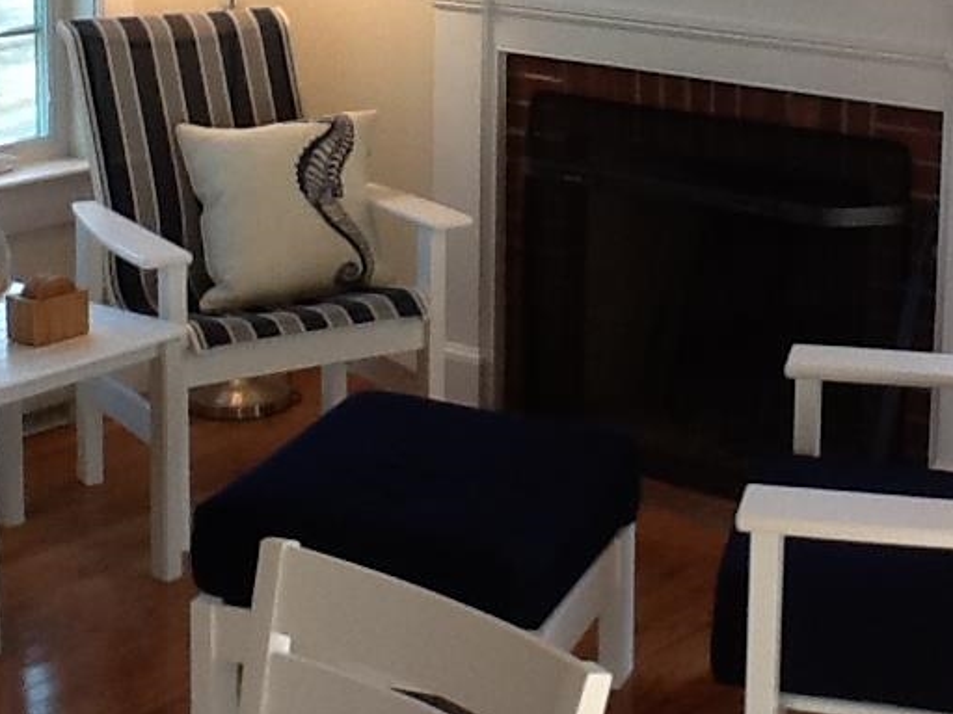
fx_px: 1652
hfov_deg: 32.1
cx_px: 584
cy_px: 52
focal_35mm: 60
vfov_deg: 23.7
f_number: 2.4
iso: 80
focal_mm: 2.03
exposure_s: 1/60
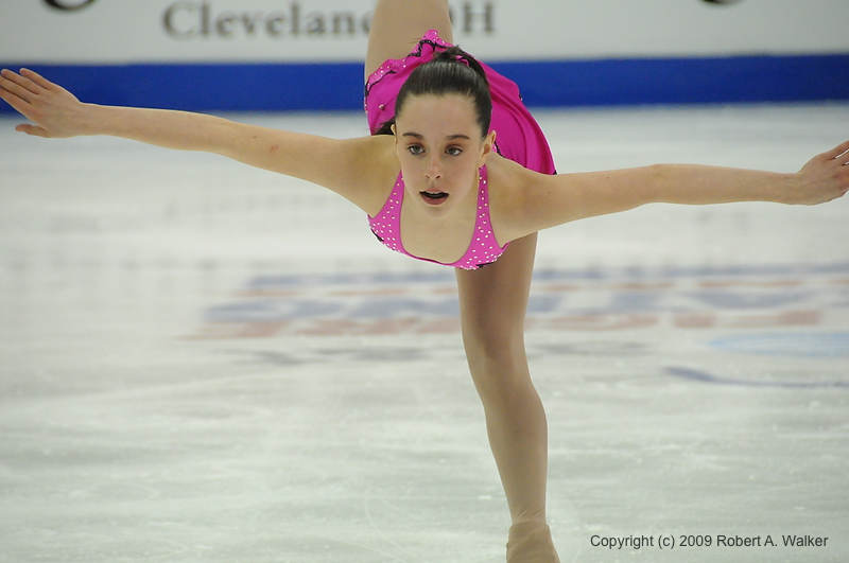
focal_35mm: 300
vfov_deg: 4.6
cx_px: 424
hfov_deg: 6.9
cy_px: 282
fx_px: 7065
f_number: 5.6
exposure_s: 1/800
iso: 3200
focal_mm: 200
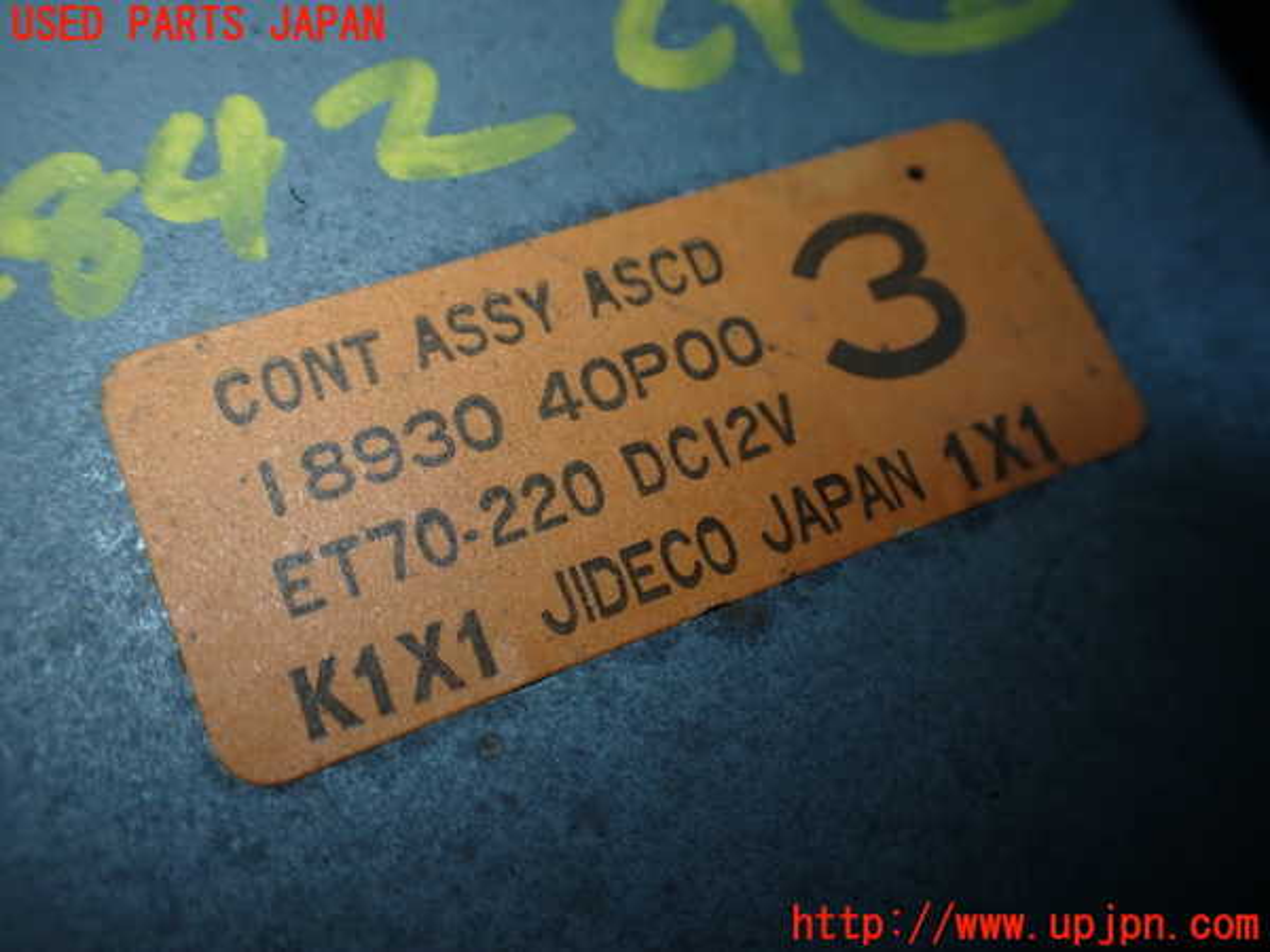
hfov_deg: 60.0
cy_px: 476
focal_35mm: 30
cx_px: 635
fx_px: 1101
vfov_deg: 46.8
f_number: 2.3
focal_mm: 5.4
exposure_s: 1/200
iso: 100
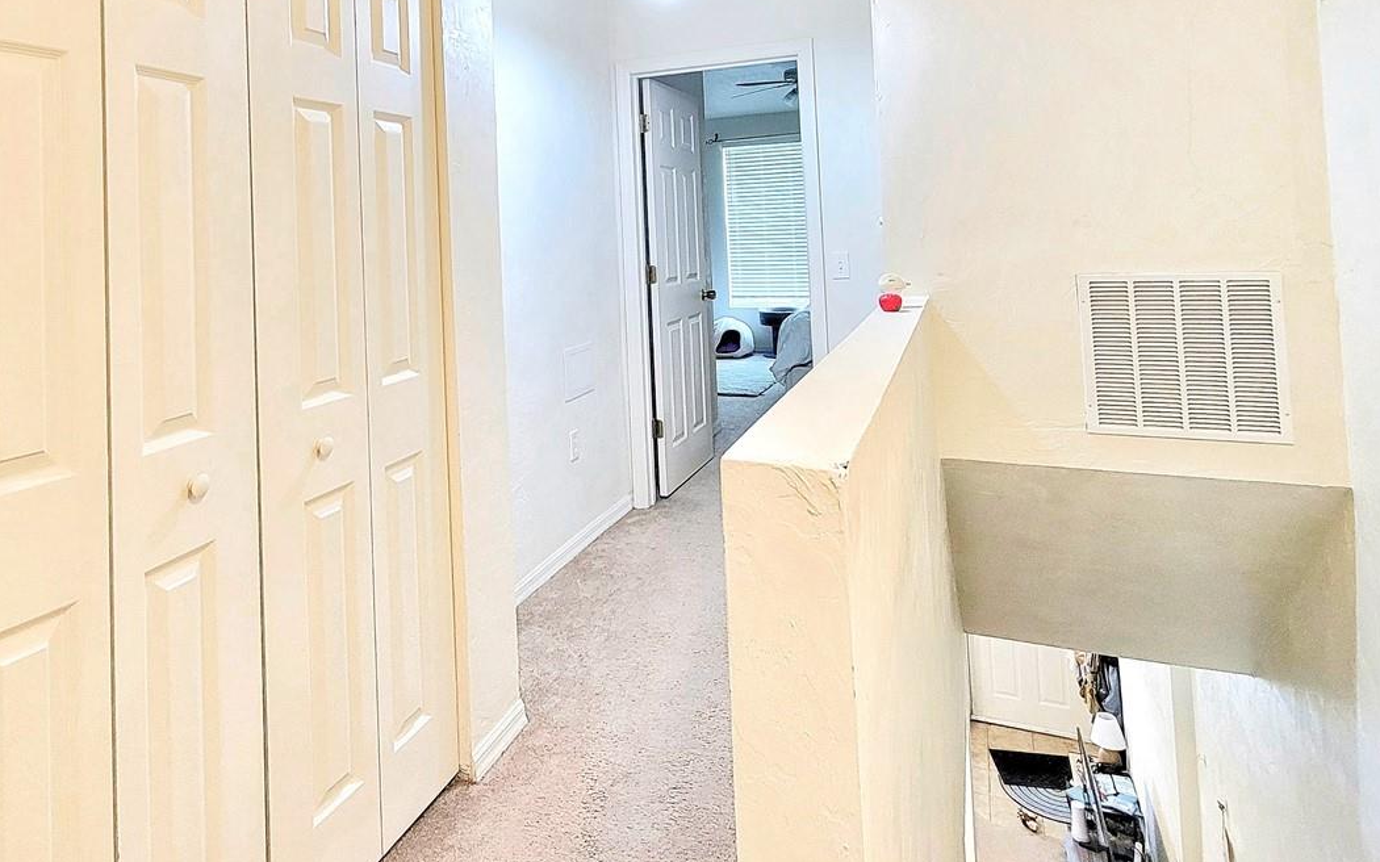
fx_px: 790
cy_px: 396
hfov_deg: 81.2
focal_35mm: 21
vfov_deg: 57.2
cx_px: 544
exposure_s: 1/30
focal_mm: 2.2
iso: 320
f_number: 2.2
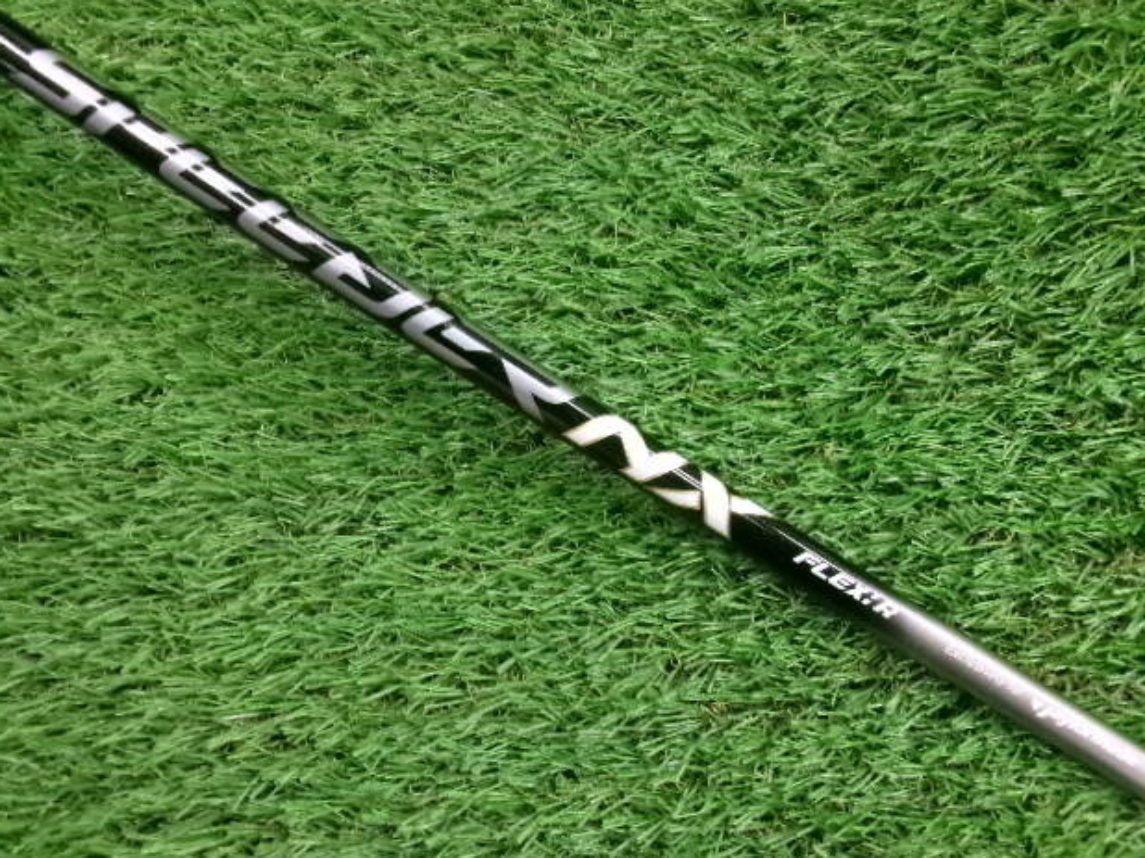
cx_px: 571
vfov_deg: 48.2
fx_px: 959
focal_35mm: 29
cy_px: 437
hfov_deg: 61.7
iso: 800
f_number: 3.9
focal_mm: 5.1
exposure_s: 1/34
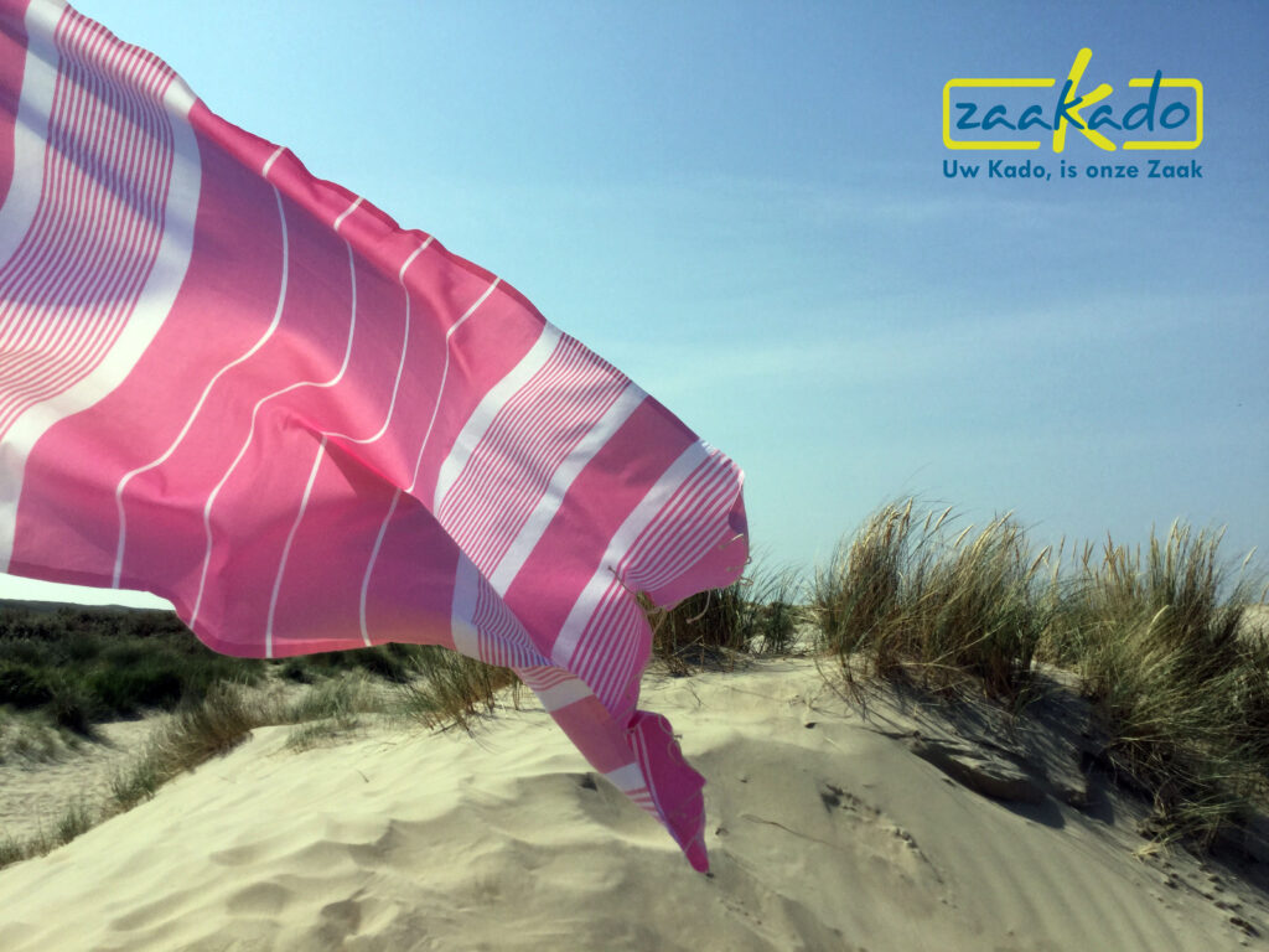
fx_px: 1136
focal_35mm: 31
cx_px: 634
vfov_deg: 45.4
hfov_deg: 58.4
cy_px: 476
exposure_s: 1/2262
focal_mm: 3.3
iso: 25
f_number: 2.4
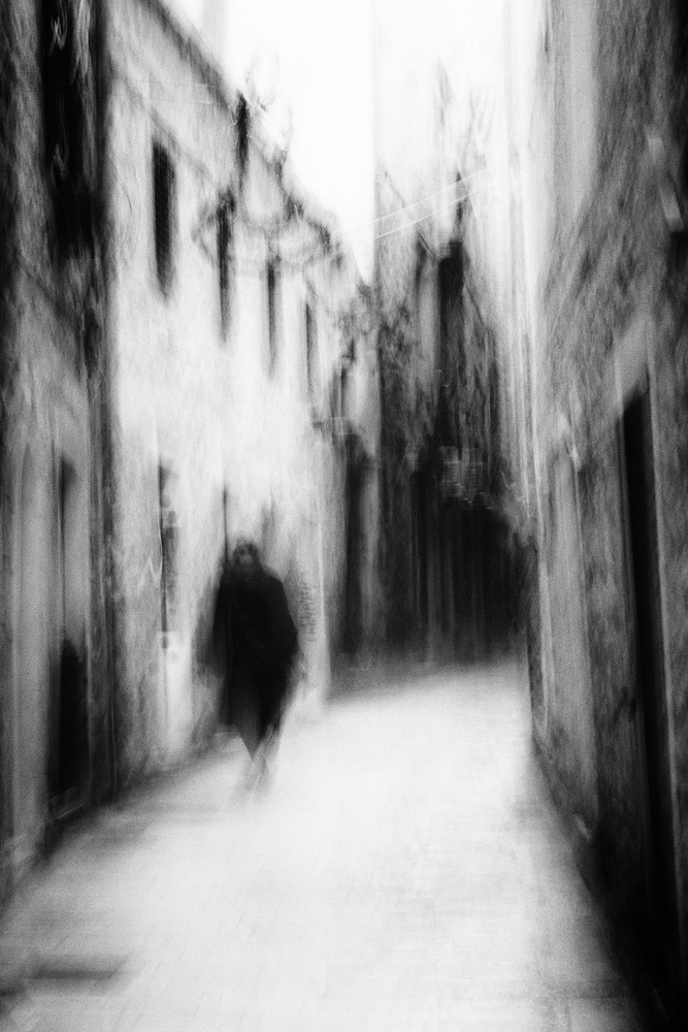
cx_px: 344
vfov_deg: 27.0
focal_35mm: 75
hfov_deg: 18.2
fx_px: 2149
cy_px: 516
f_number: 6.4
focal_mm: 50
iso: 200
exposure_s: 1/3.2
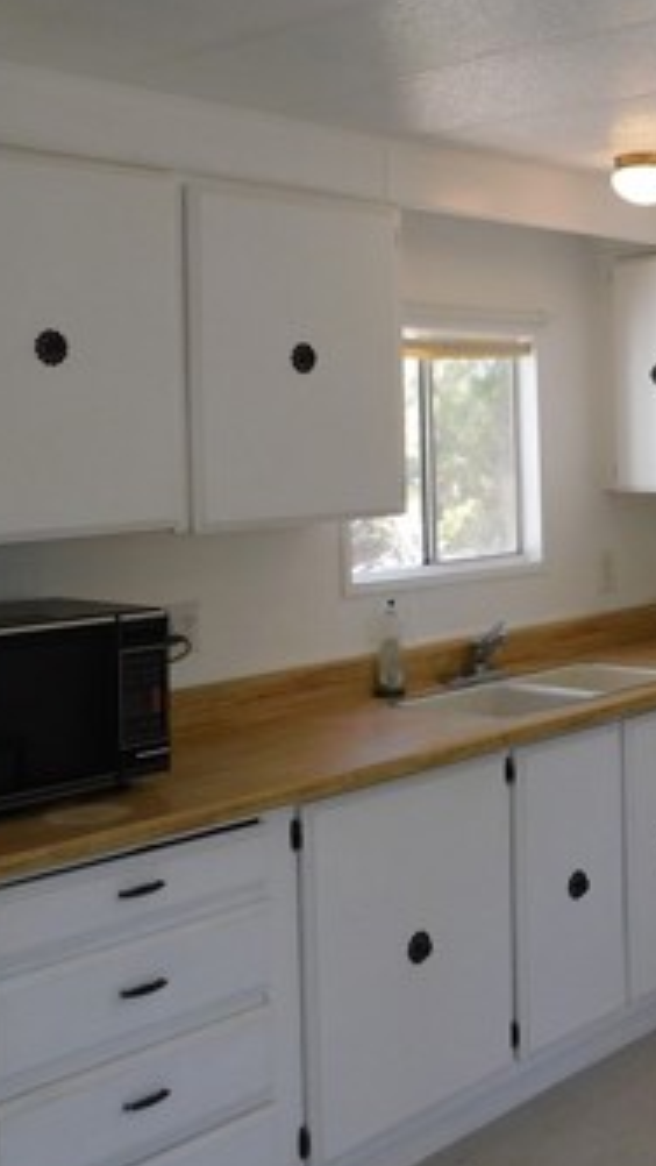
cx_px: 621
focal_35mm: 48
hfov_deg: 24.1
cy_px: 374
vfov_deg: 42.2
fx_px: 1484
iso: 125
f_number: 3
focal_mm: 4
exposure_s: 1/50
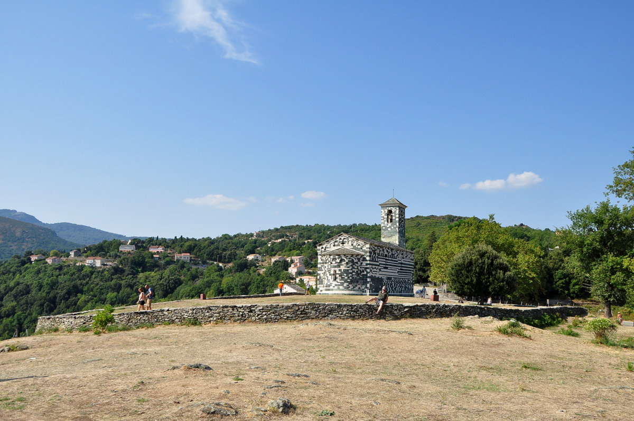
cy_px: 210
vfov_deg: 41.6
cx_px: 317
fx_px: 554
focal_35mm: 32
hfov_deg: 59.6
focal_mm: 21
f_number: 11
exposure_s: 1/500
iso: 400
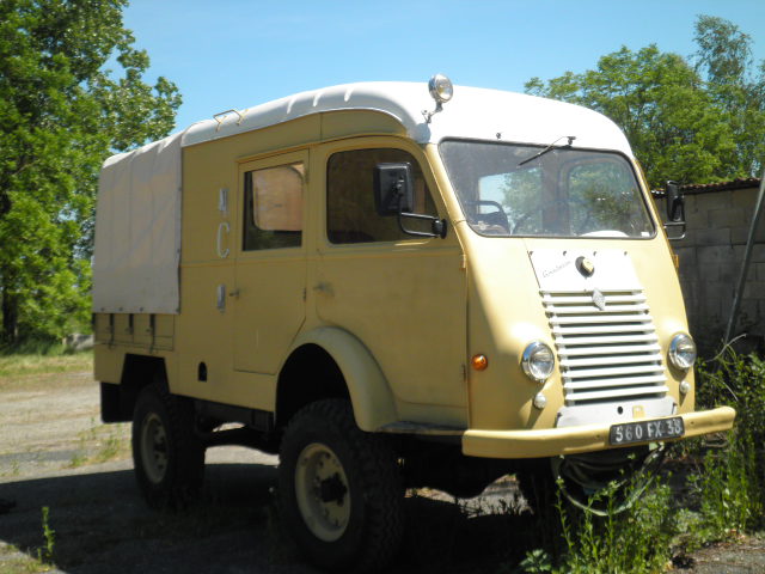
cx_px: 382
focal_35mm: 47
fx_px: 1039
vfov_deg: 30.9
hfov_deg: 40.4
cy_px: 287
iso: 64
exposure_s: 1/80
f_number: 9.6
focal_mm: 8.3
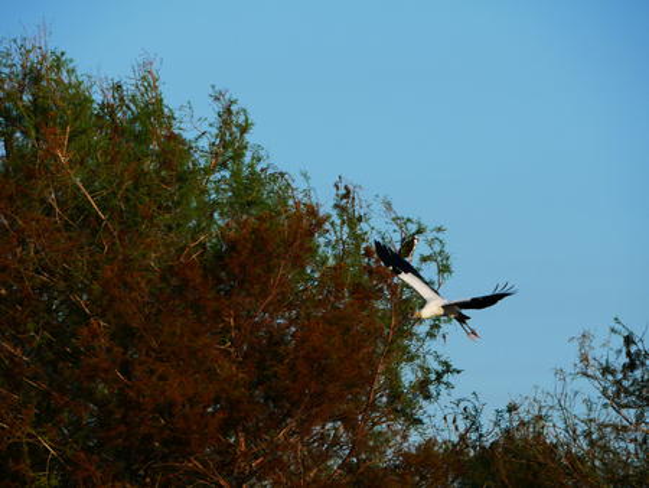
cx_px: 324
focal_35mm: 386
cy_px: 244
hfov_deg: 5.1
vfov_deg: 3.9
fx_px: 7241
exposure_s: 1/1300
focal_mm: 193
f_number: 6.3
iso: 200
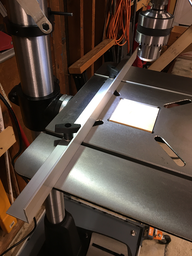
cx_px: 96
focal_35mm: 29
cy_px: 128
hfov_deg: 48.2
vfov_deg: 61.7
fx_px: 214
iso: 64
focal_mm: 4.15
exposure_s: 1/30
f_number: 2.2
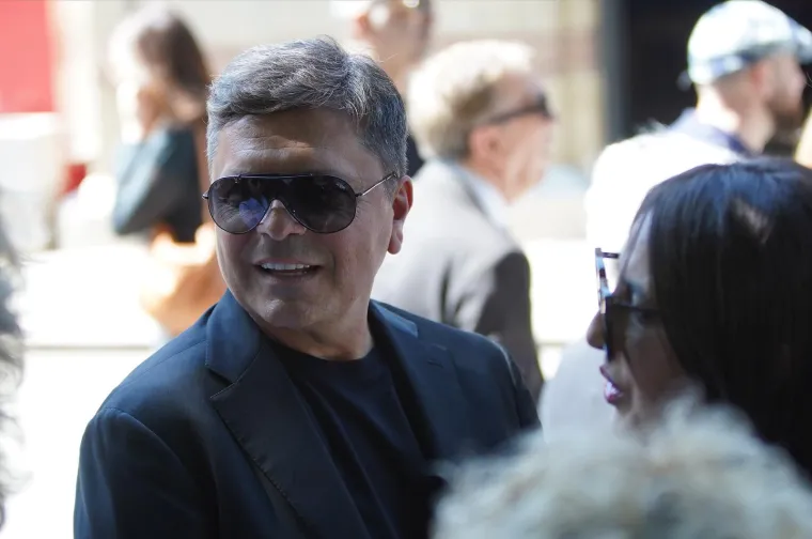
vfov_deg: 13.0
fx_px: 2364
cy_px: 270
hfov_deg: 19.5
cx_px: 406
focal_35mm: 105
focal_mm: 70
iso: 640
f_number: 2.8
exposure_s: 1/640
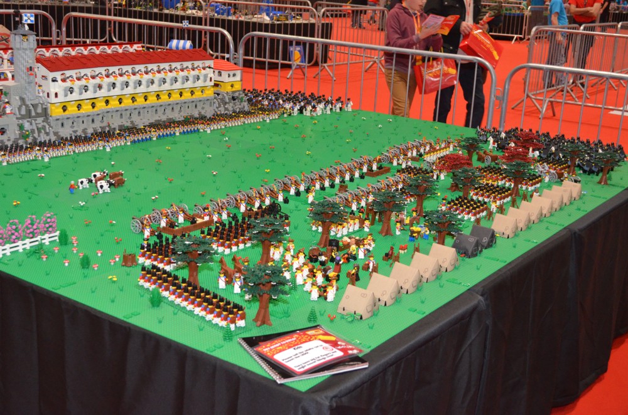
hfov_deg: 41.2
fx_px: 835
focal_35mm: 48
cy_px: 208
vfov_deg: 27.9
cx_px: 314
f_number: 4.8
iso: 3200
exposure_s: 1/60
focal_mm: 32
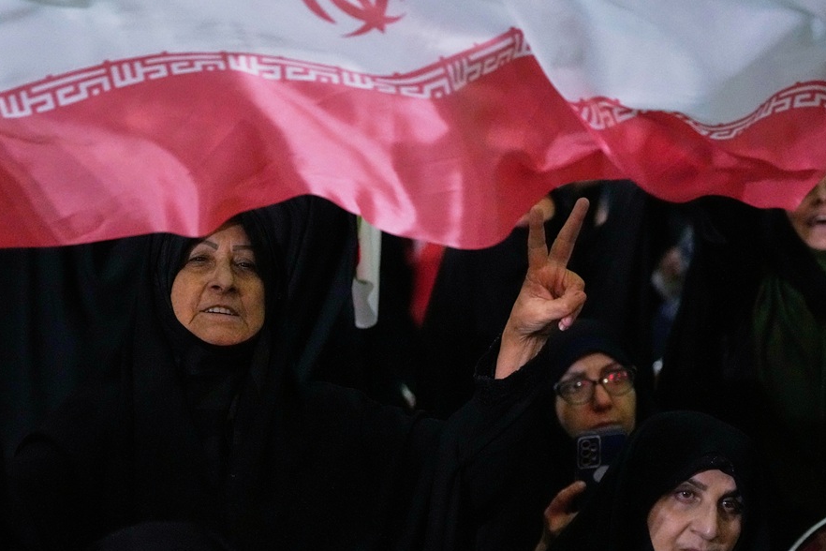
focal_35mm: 132
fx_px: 3028
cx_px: 305
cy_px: 340
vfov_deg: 10.4
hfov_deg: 15.5
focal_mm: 91
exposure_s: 1/1250
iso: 6400
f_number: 4
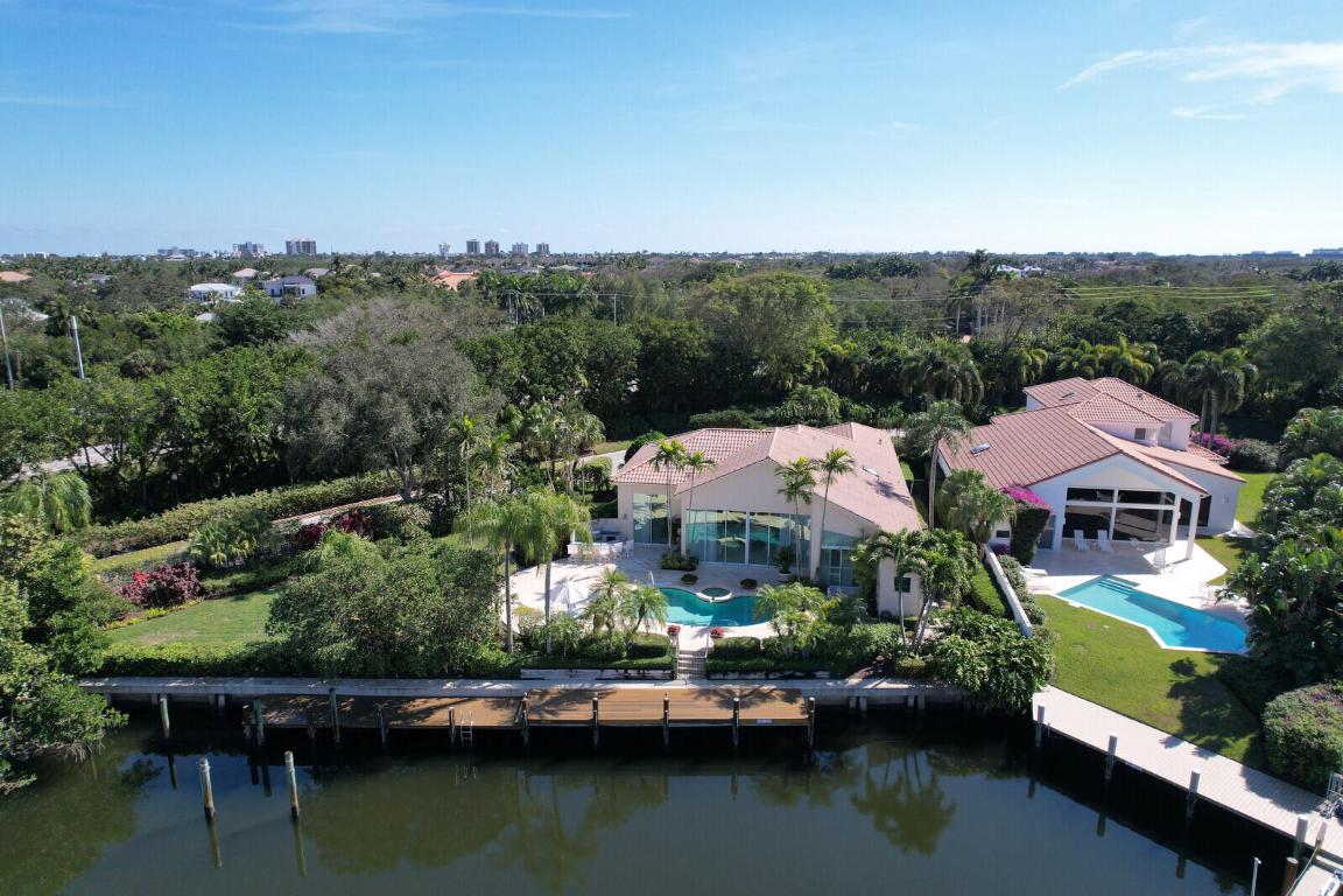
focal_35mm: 22
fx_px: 821
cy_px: 448
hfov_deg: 78.6
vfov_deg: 57.2
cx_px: 672
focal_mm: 8.38
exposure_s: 1/1600
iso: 100
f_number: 2.8
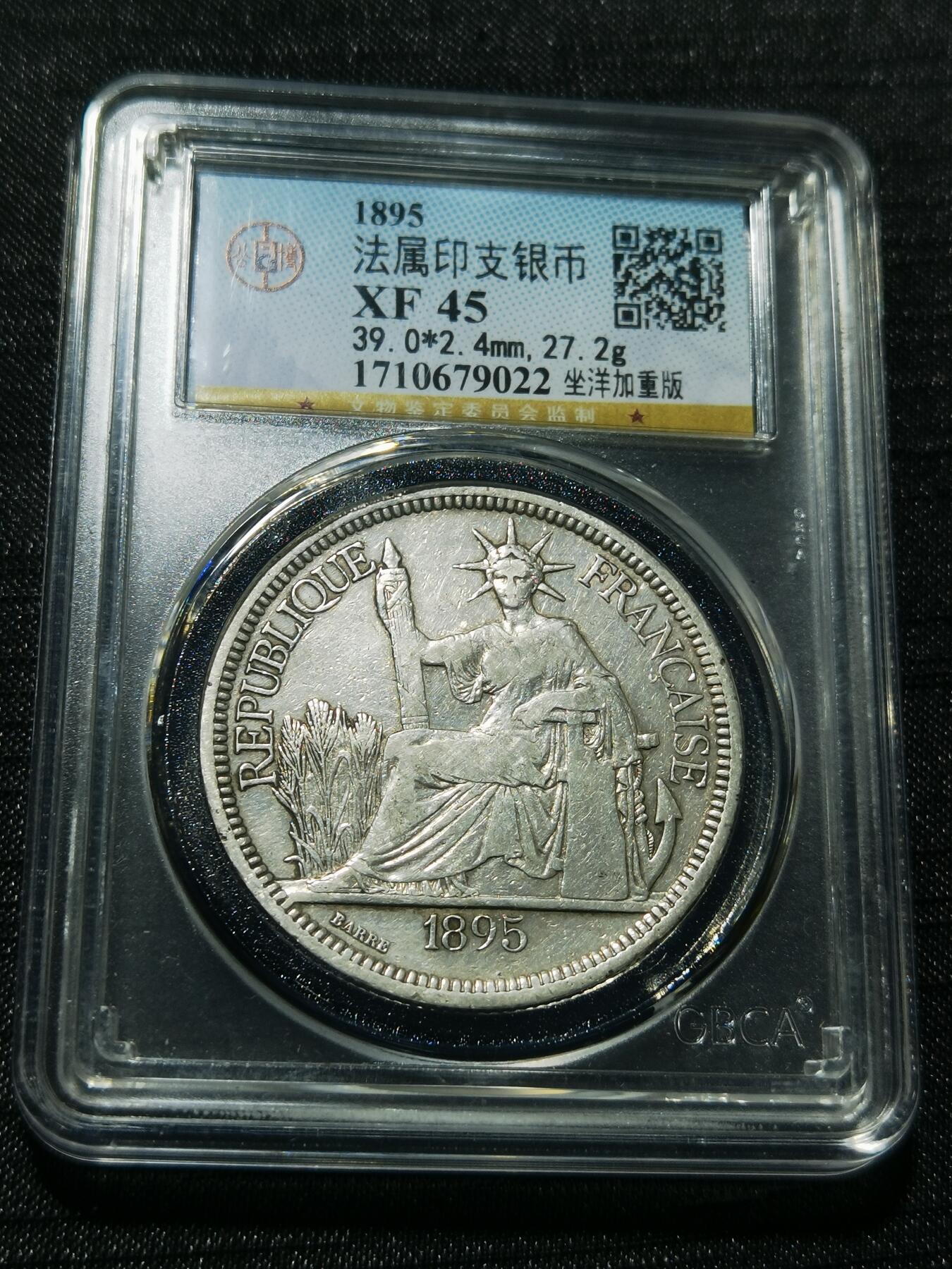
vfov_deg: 32.2
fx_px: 2200
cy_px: 634
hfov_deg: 24.4
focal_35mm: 60
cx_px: 476
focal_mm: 6.67
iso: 50
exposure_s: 1/100
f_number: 1.9
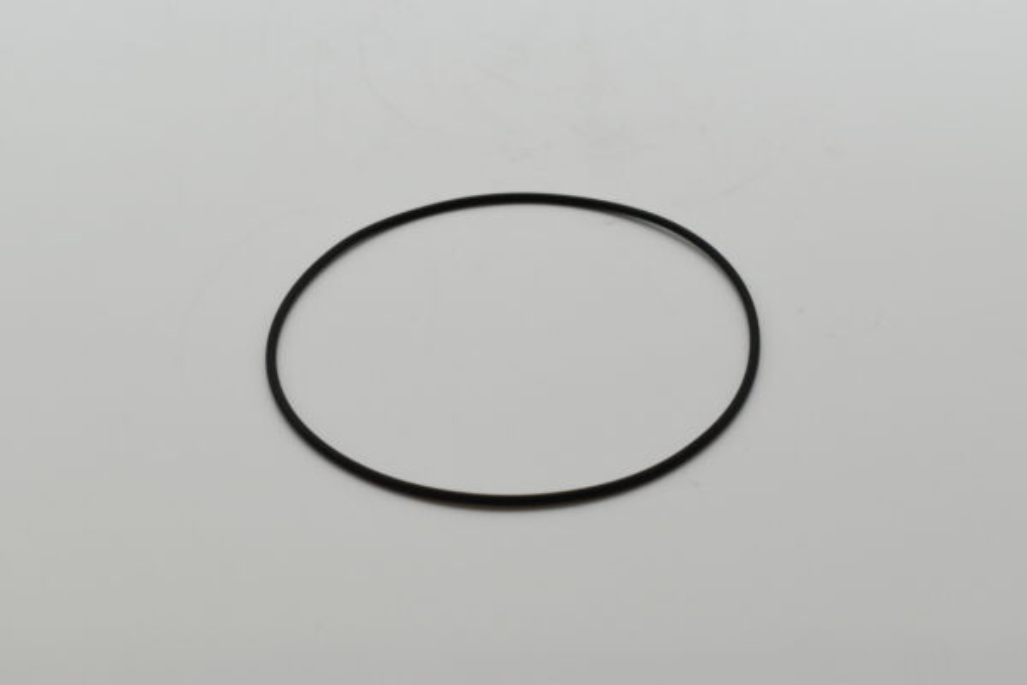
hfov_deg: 33.4
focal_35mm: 60
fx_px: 1712
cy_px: 342
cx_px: 514
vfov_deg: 22.6
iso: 1600
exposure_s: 1/2000
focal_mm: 40
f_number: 8
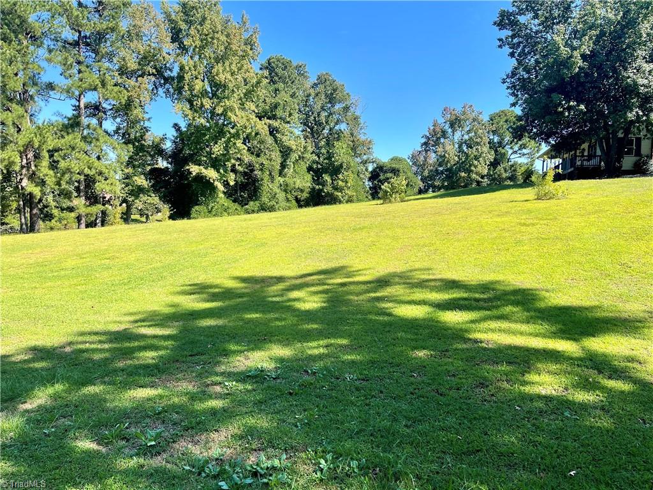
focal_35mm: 25
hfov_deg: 69.4
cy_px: 245
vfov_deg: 54.9
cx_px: 326
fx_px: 472
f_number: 1.6
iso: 32
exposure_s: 1/1279
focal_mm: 5.1
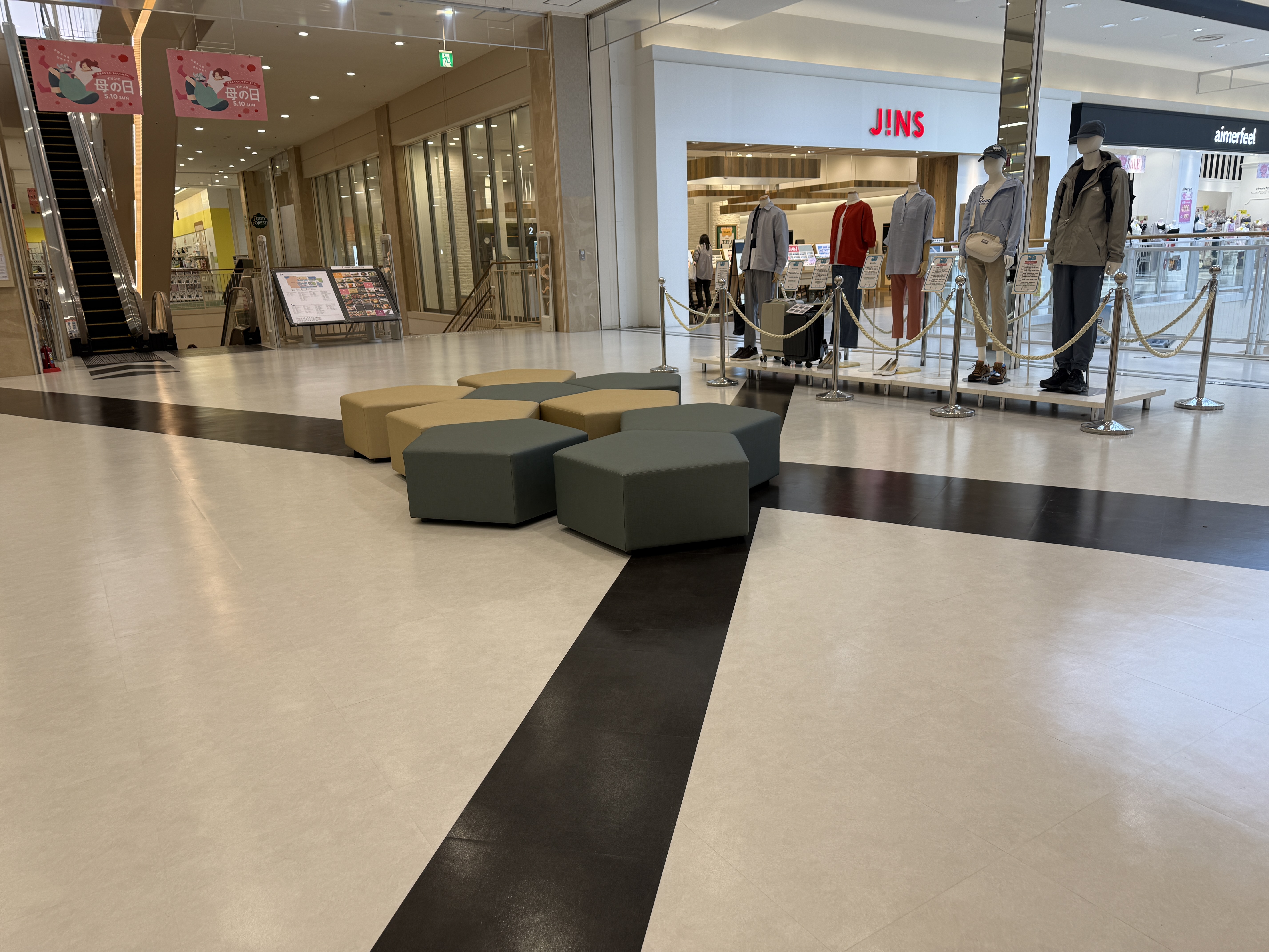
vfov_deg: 56.8
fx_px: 880
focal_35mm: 24
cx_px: 634
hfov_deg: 71.6
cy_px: 476
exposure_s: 1/161
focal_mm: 6.76
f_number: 1.78
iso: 64
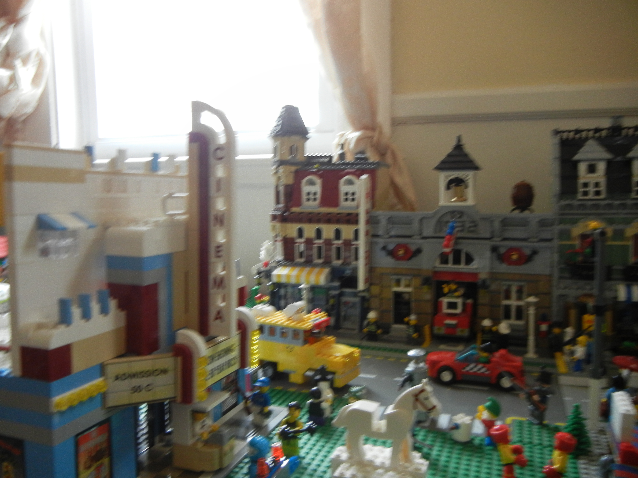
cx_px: 319
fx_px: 553
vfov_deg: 46.8
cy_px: 239
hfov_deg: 60.0
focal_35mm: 30
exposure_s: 1/14.1
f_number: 3.5
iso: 400
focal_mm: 5.4
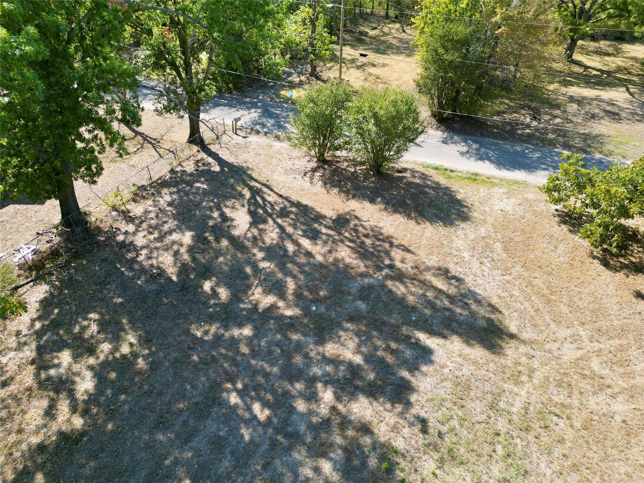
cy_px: 242
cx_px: 322
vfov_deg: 56.8
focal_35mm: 24
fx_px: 446
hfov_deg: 71.6
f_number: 1.7
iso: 140
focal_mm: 6.72
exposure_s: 1/1000
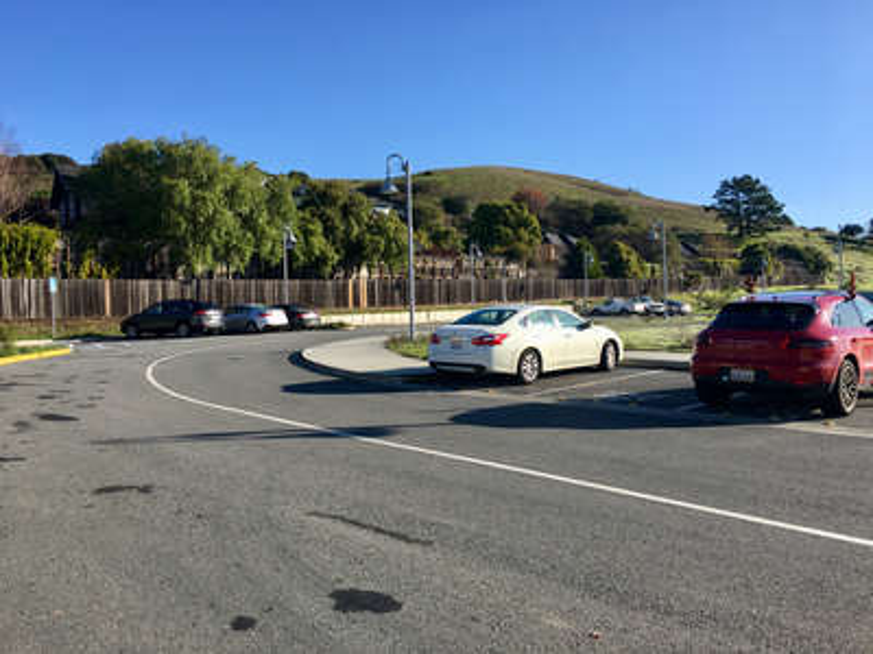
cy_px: 327
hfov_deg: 61.7
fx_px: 731
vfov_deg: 48.2
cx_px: 436
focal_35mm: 29
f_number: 2.2
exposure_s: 1/1350
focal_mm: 4.15
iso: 25
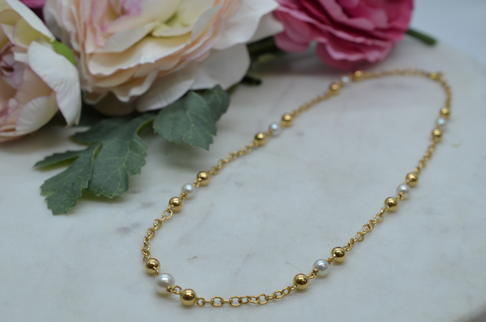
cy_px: 161
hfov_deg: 33.5
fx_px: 808
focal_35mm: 60
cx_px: 243
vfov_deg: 22.5
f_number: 8
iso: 180
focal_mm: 40
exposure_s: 1/60
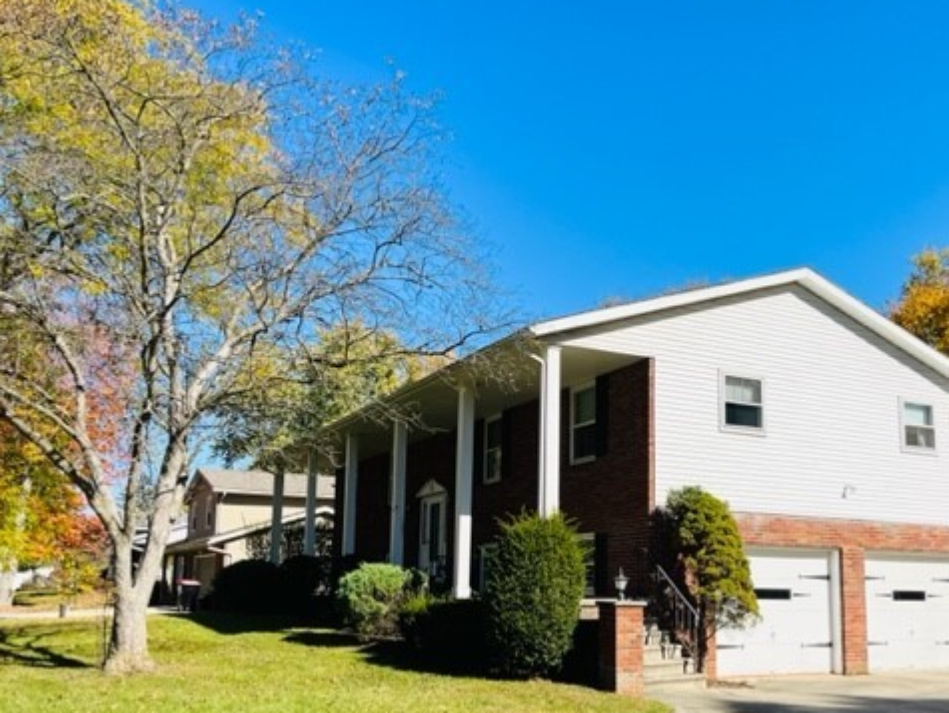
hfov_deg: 52.3
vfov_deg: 40.4
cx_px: 565
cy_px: 455
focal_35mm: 35
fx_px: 960
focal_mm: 5.1
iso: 50
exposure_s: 1/3311
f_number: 1.6
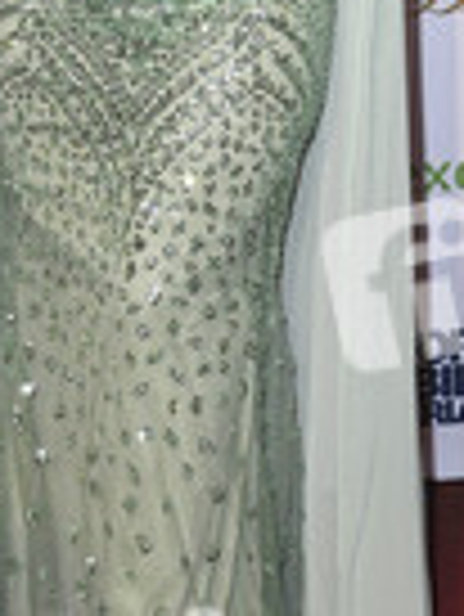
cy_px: 40
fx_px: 2748
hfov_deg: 9.6
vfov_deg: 12.7
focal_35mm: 154
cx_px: 144
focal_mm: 55
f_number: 5.6
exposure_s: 1/200
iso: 3200
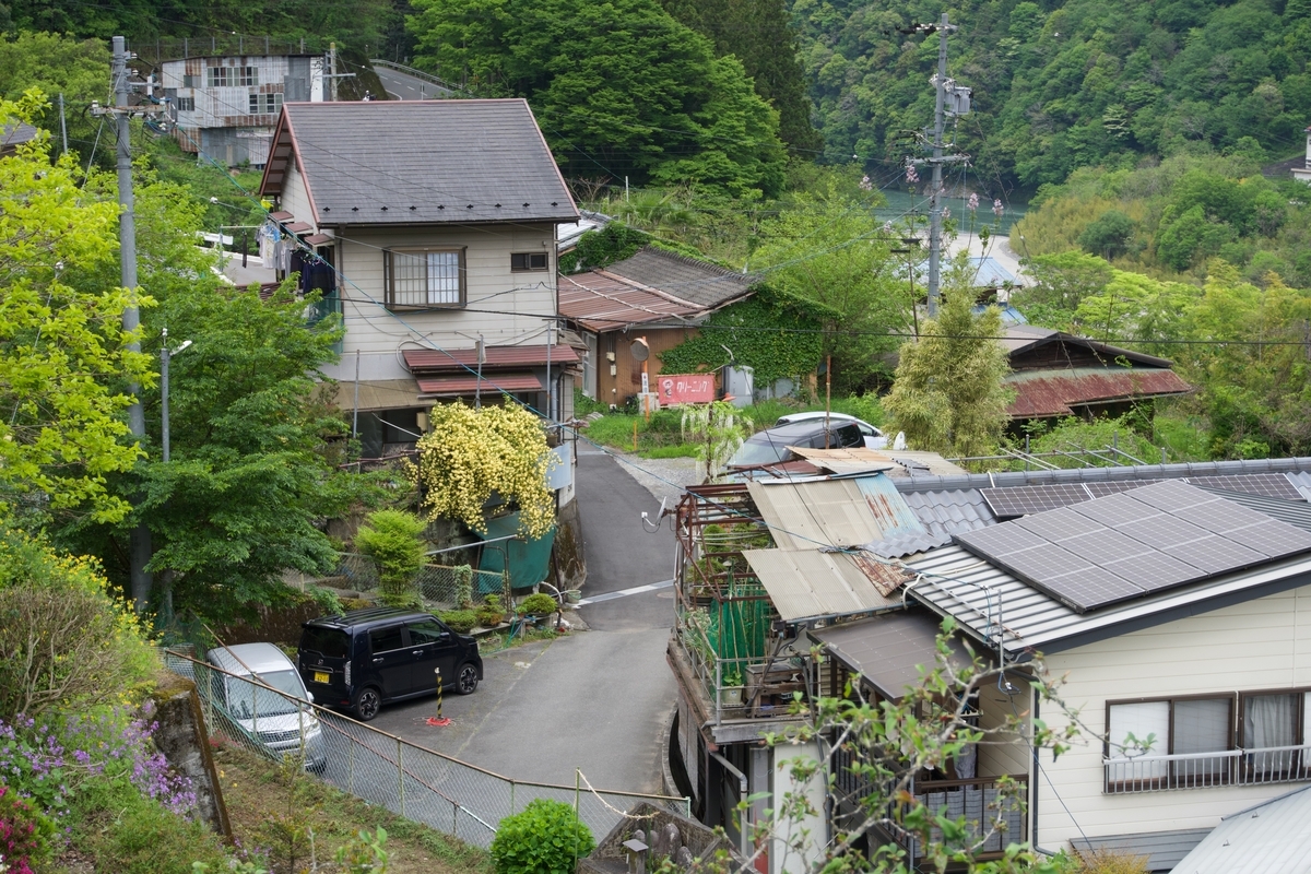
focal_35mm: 75
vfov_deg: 18.2
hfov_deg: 27.0
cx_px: 656
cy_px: 437
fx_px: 2731
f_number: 8
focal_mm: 50
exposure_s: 1/125
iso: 160
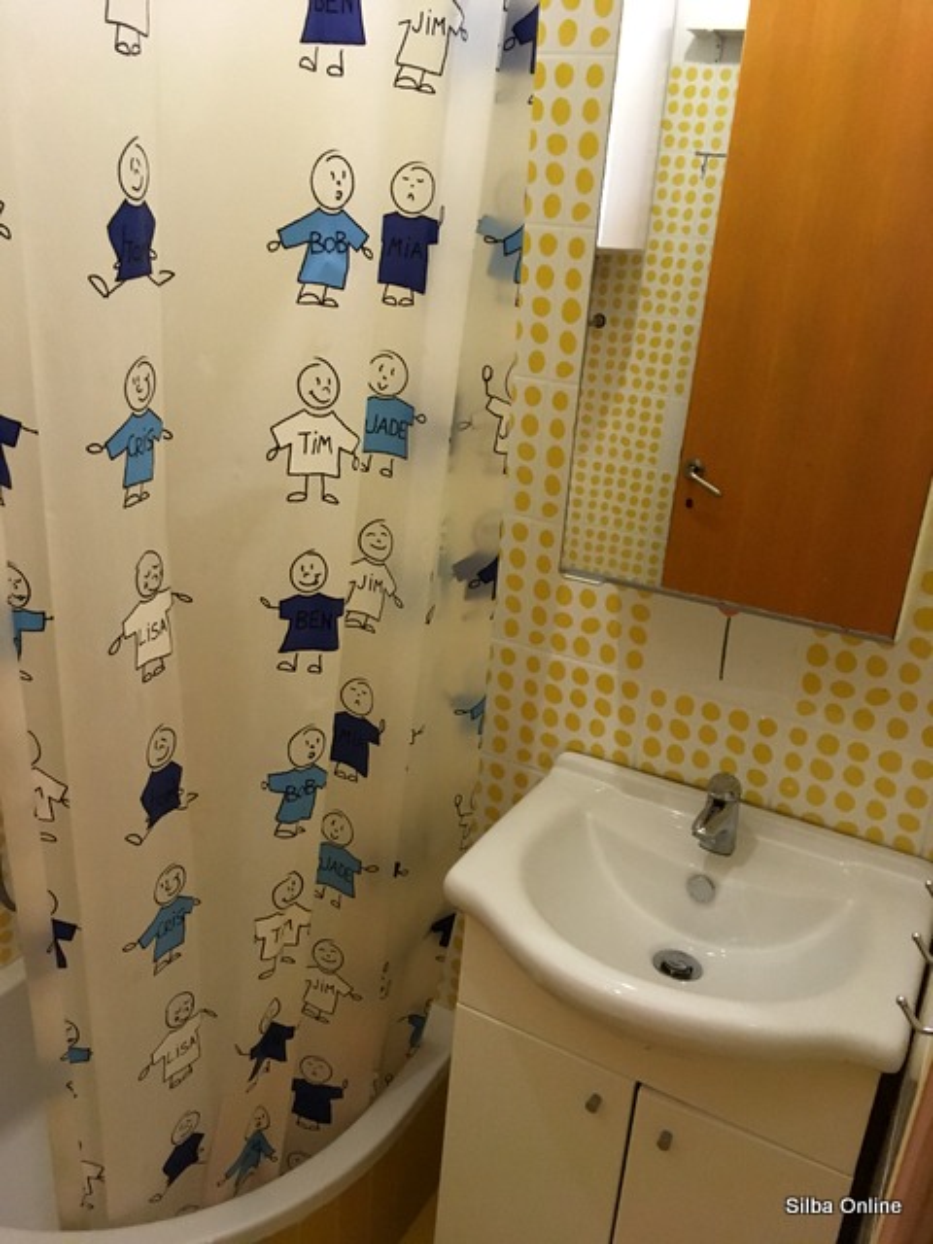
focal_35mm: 29
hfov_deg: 48.2
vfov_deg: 61.7
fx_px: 1042
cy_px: 622
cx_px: 466
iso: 250
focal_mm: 4.15
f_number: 2.2
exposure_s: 1/17
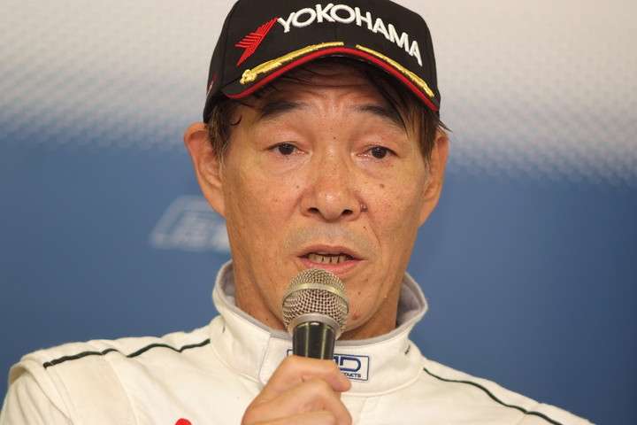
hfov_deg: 7.6
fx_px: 4777
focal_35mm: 270
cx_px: 318
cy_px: 212
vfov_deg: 5.1
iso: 400
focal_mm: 180
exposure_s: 1/125
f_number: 2.8
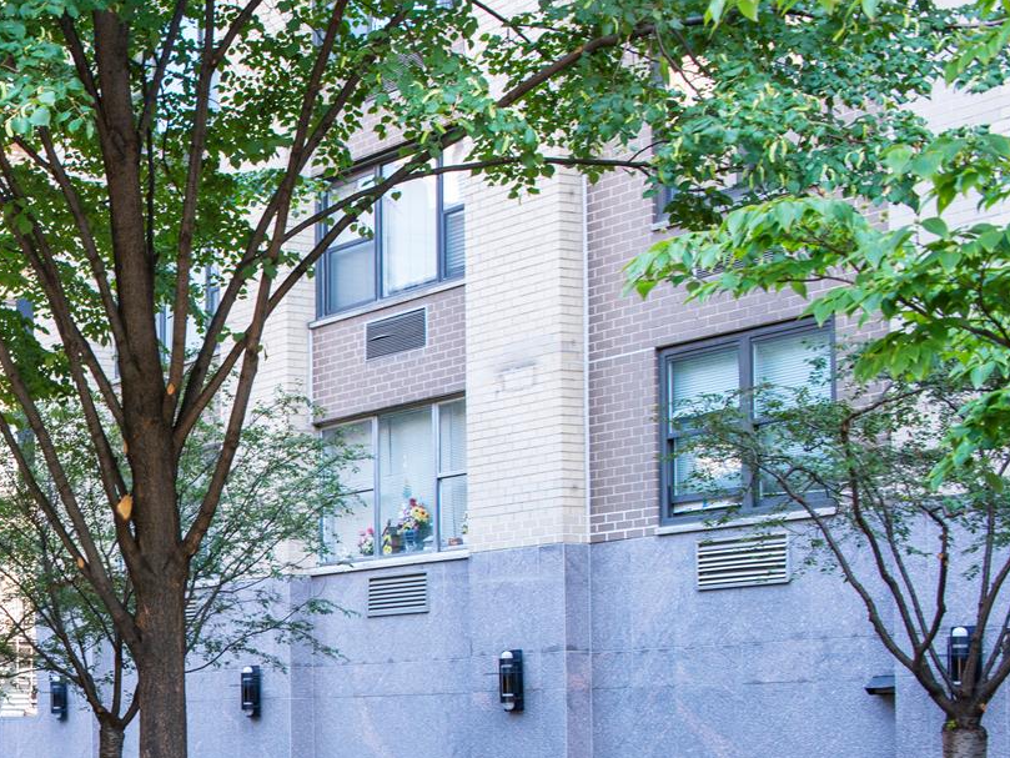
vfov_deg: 19.7
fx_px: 2130
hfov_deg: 24.5
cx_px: -156
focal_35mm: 73
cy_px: 714
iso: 1000
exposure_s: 1/60
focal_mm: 32
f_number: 7.1
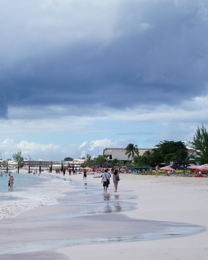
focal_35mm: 82
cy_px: 149
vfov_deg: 23.3
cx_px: -1
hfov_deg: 18.3
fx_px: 630
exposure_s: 1/250
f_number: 13
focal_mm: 31
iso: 200
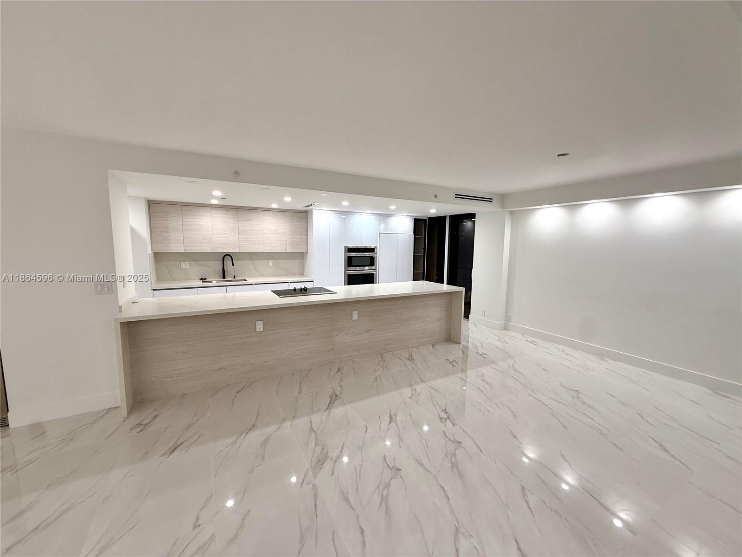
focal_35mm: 14
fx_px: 300
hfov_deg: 102.1
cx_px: 371
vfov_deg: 85.7
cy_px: 278
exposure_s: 1/120
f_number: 2.2
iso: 125
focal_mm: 2.22
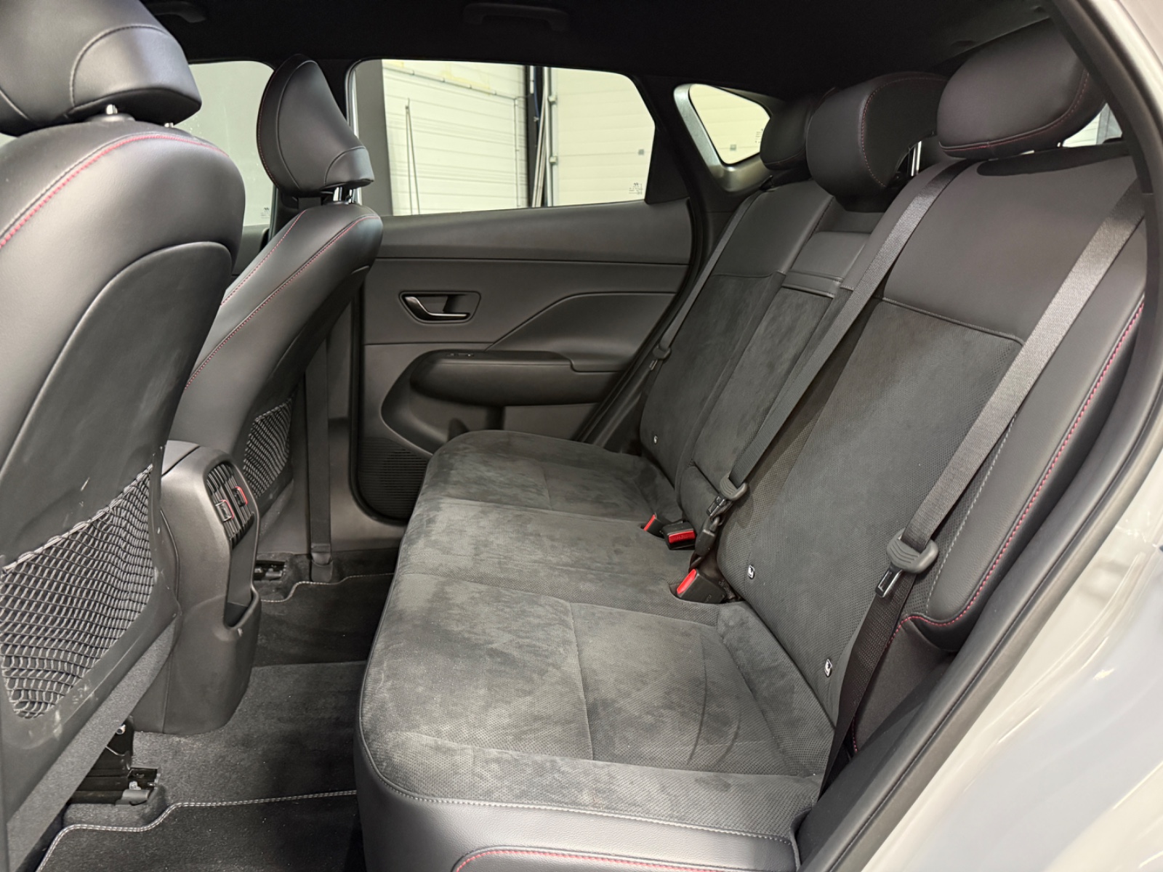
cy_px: 436
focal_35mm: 24
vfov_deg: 56.8
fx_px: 806
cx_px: 582
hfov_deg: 71.6
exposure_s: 1/33
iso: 1000
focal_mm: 6.76
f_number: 1.78
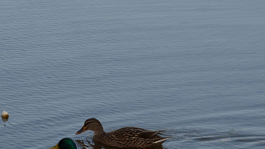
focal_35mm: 291
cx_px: 37
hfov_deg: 7.4
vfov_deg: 4.2
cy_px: 151
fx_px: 2045
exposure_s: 1/1000
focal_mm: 105
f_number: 6.3
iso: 640
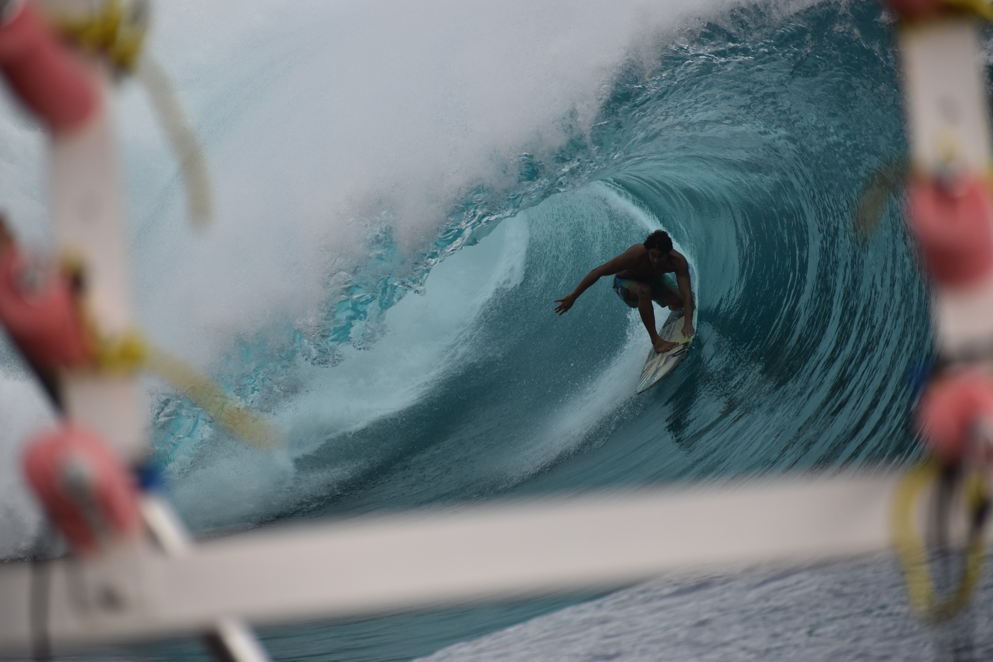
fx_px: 7240
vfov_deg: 5.2
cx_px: 496
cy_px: 331
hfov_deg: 7.8
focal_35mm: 262
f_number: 5
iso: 400
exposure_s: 1/1250
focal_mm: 175
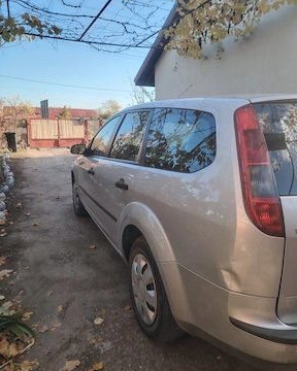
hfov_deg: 54.9
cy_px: 182
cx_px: 153
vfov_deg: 66.0
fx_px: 286
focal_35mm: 26
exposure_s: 1/900
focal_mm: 5.25
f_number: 1.75
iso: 325
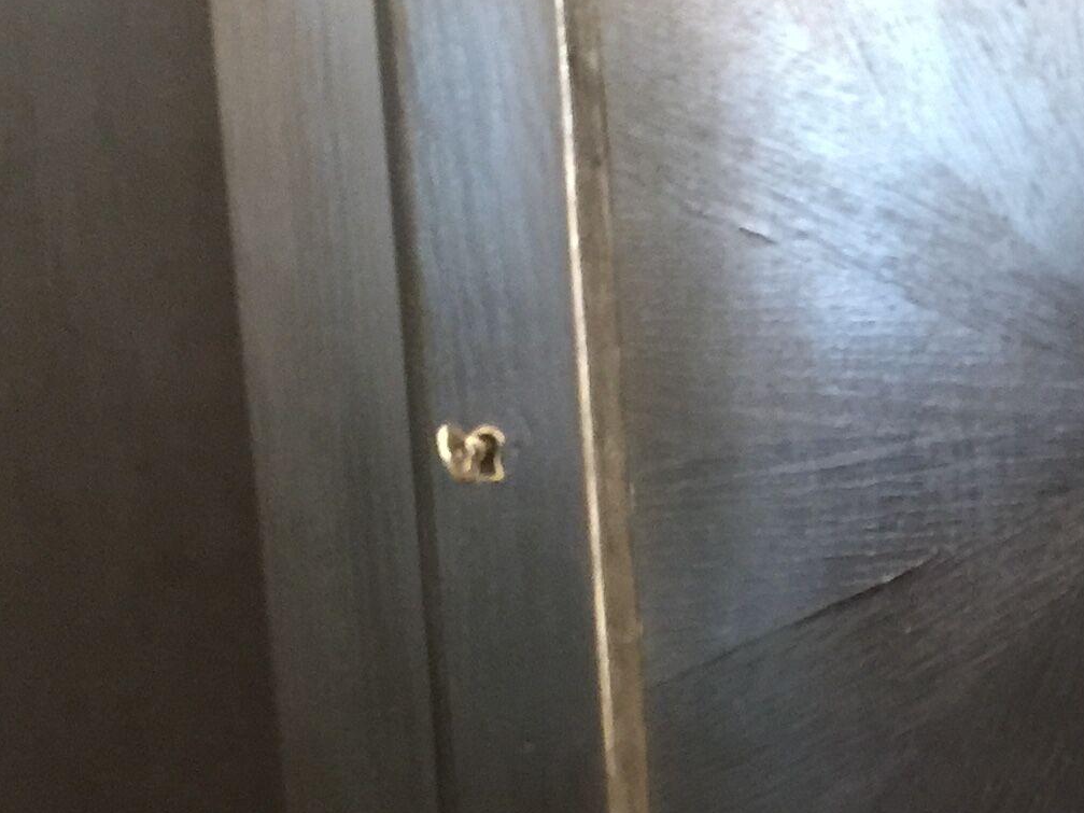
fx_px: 2943
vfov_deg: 15.5
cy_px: 799
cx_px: 1143
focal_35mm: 94
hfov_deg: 20.1
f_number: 2.2
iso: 125
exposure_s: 1/8
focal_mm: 4.15
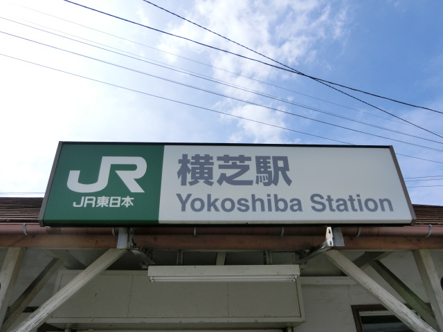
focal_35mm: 25
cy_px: 166
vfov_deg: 54.9
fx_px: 320
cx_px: 222
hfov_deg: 69.4
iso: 80
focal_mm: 4.5
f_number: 7
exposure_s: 1/400
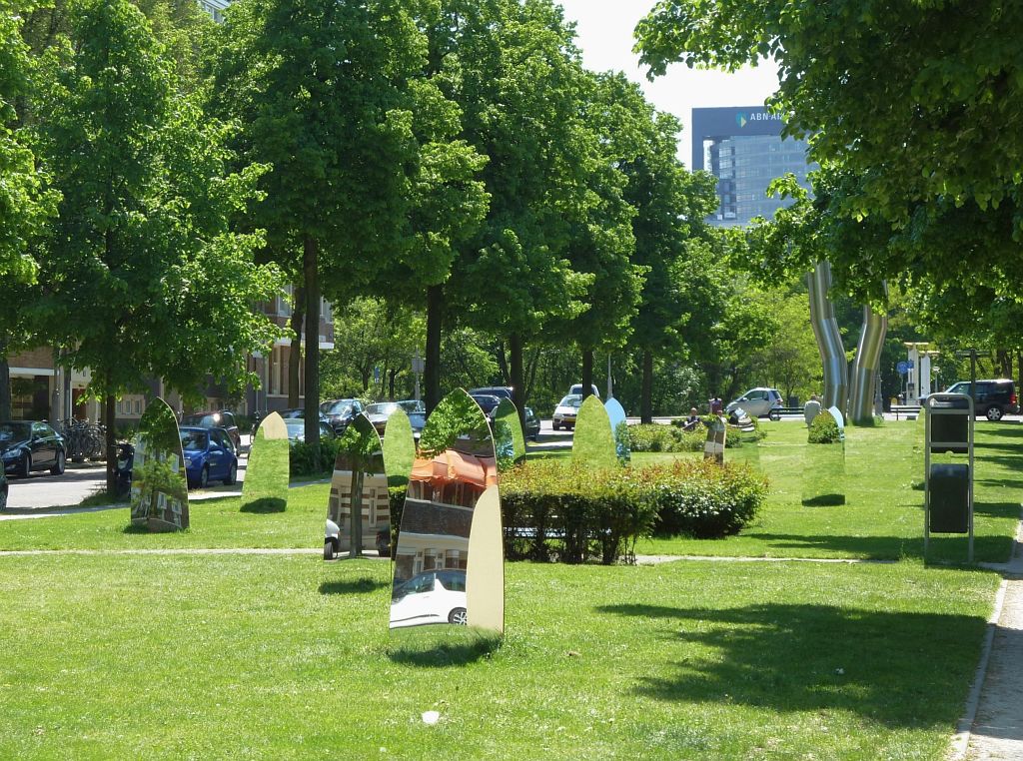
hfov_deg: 20.5
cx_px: 512
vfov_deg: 15.3
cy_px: 380
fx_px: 2829
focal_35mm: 96
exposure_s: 1/160
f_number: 4.3
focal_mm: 15.8
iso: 80
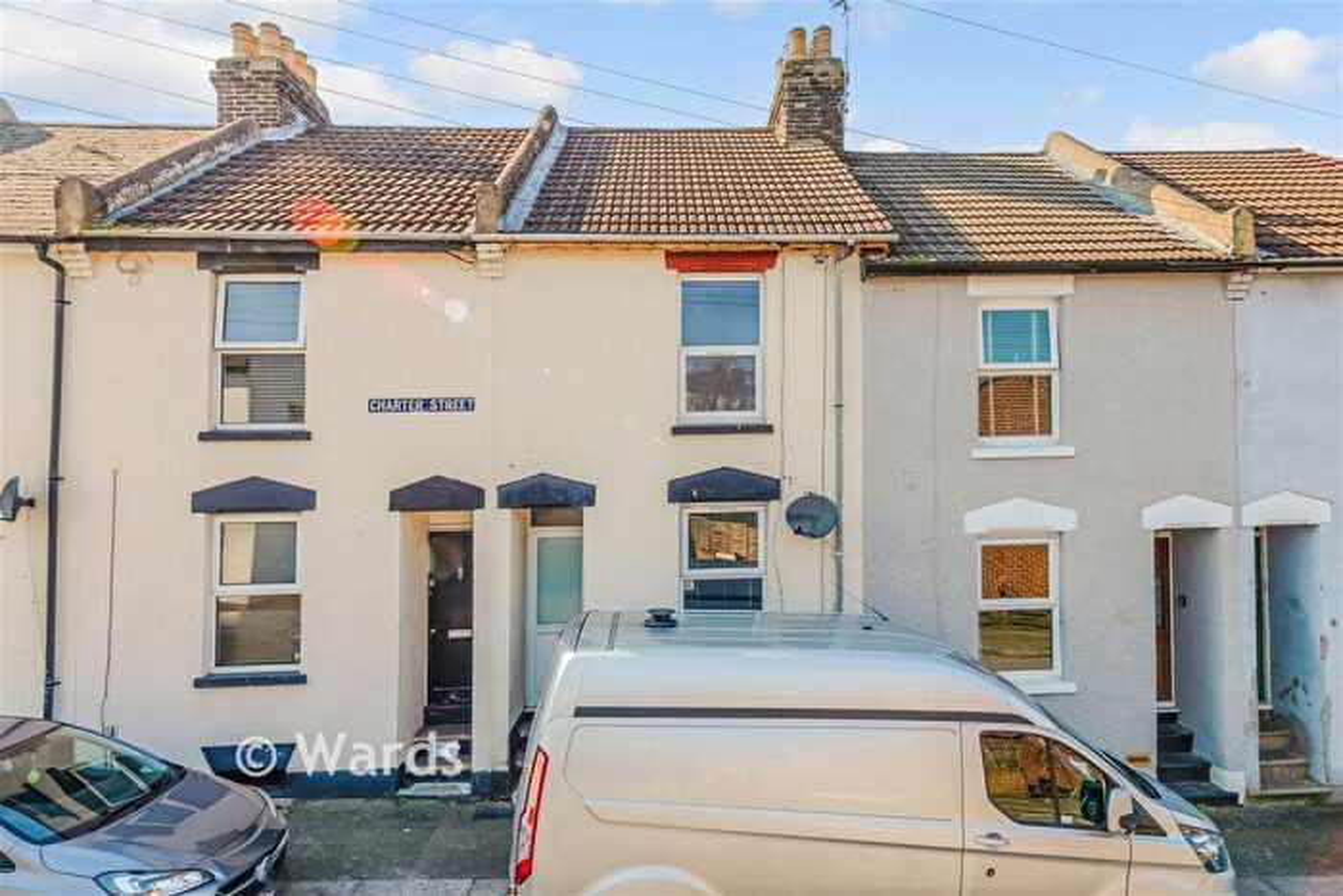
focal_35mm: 14
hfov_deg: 104.2
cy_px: 448
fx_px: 522
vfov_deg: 81.2
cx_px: 672
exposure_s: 1/400
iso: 400
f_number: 8
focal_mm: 14
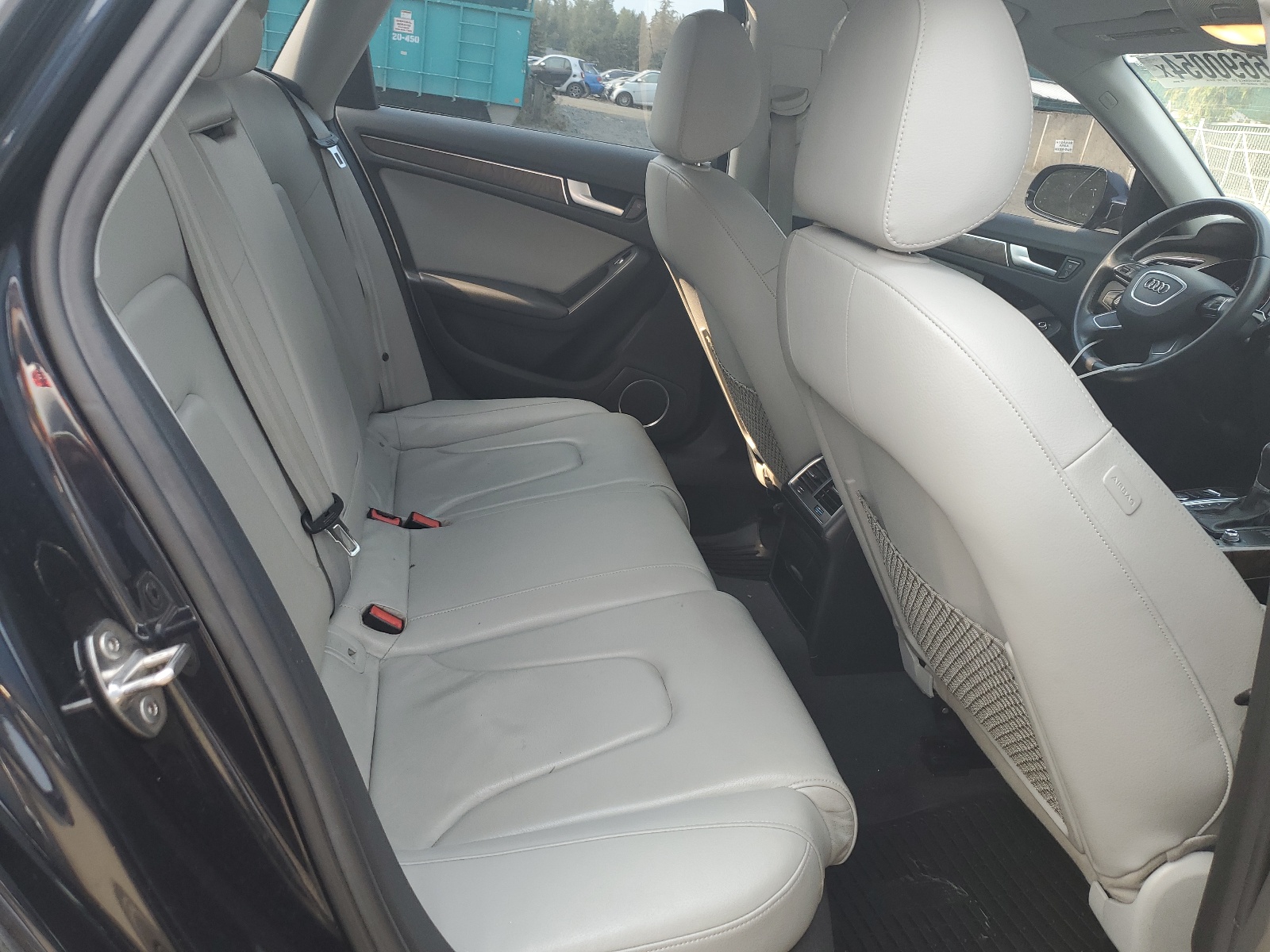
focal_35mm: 26
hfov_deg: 67.3
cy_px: 476
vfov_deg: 53.1
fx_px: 954
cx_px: 635
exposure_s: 1/233
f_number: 1.5
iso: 50
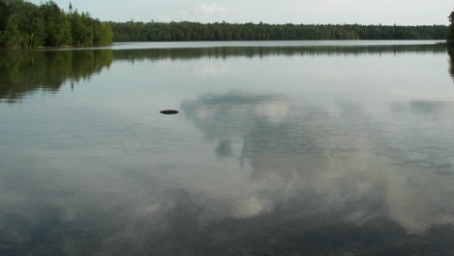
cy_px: 73
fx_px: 554
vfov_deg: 25.8
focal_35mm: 46
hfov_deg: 44.5
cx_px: 259
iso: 50
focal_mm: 6
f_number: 2.8
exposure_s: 1/640
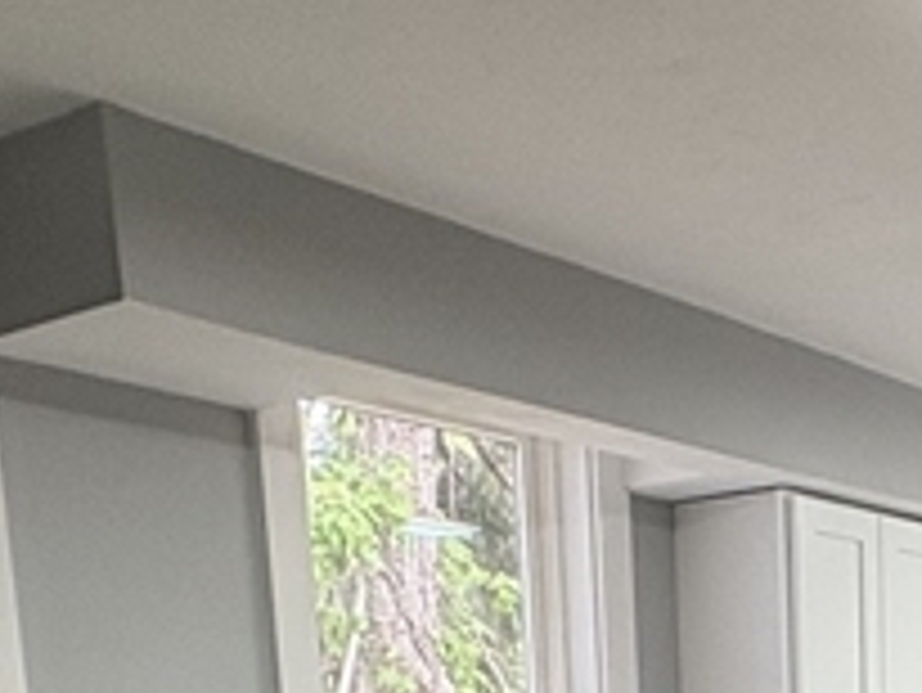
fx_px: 1866
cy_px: 1282
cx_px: 967
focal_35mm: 70
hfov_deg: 26.0
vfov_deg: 17.0
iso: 125
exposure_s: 1/60
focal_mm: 2.22
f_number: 2.2
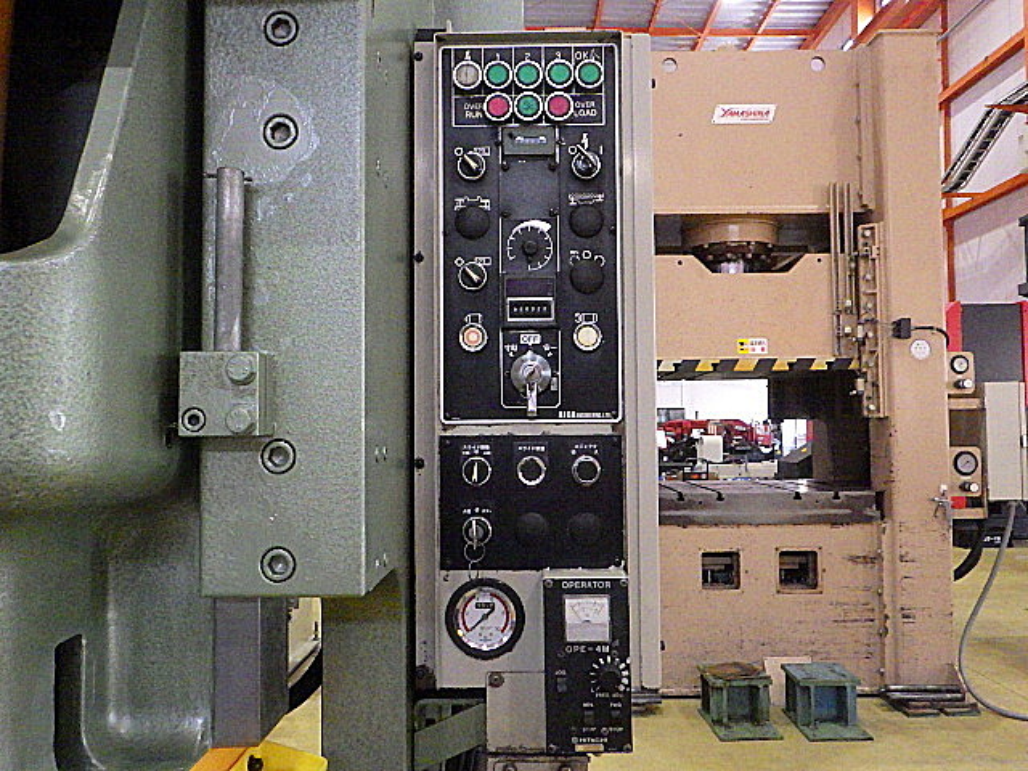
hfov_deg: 63.4
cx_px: 514
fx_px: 832
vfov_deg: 49.7
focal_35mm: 28
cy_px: 386
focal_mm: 5
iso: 800
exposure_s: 1/45
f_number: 3.5
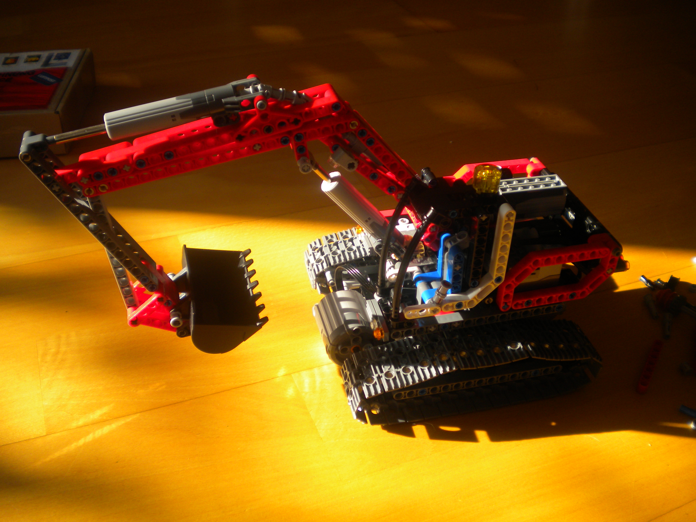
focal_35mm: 35
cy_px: 261
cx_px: 348
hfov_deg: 52.6
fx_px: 704
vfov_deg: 40.7
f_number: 3.1
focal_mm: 6.3
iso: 80
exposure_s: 1/148
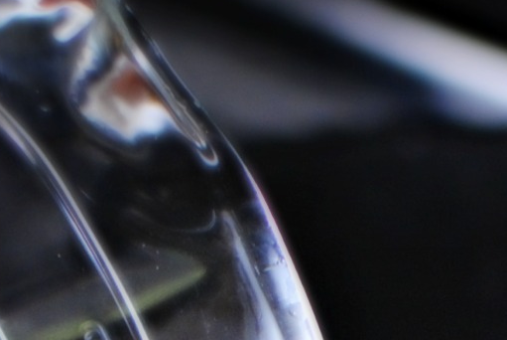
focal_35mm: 340
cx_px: 358
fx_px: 4797
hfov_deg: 6.0
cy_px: 917
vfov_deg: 4.0
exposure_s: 1/160
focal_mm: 35
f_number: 2.2
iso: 400
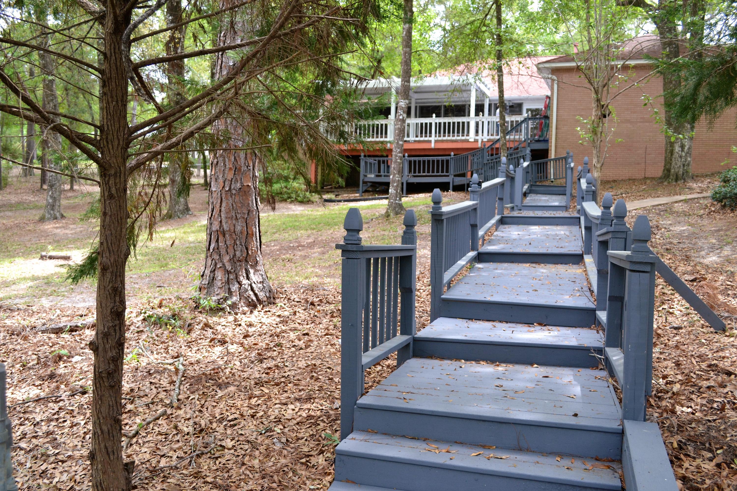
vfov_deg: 40.0
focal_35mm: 33
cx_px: 368
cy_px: 246
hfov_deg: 57.2
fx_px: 676
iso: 400
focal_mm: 22
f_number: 5.6
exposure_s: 1/125
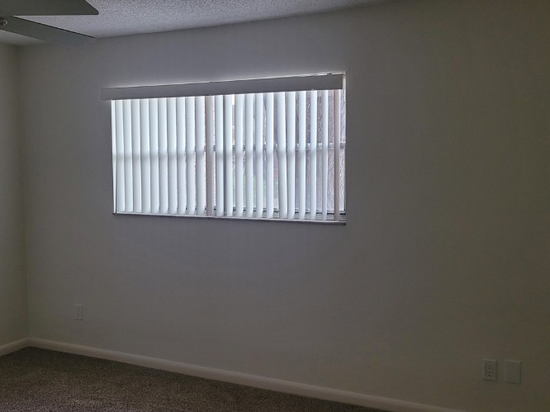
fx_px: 635
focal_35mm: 40
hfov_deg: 46.8
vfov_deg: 35.9
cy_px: 211
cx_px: 270
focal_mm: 5.4
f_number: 1.8
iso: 250
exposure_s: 1/40
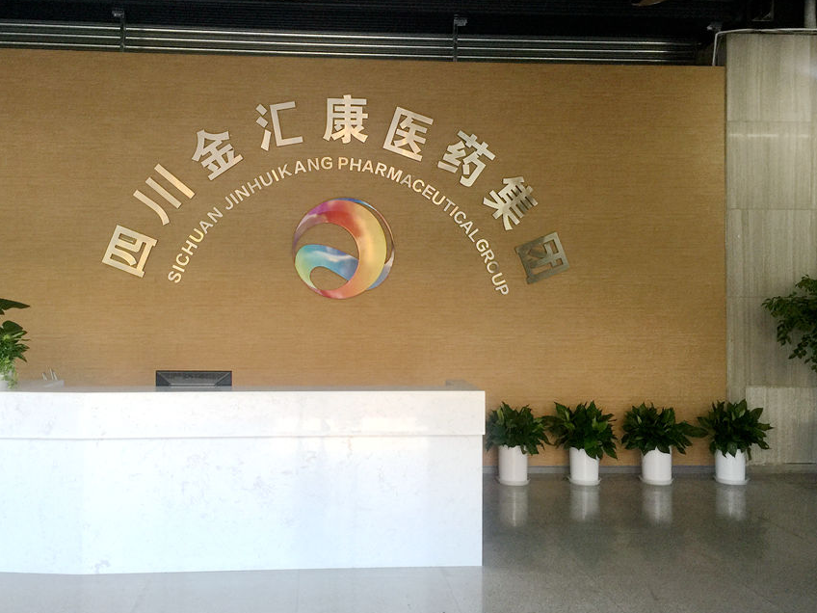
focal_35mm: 35
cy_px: 280
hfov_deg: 52.6
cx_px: 384
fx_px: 826
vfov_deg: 40.7
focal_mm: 4.15
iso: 32
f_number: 2.2
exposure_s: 1/33
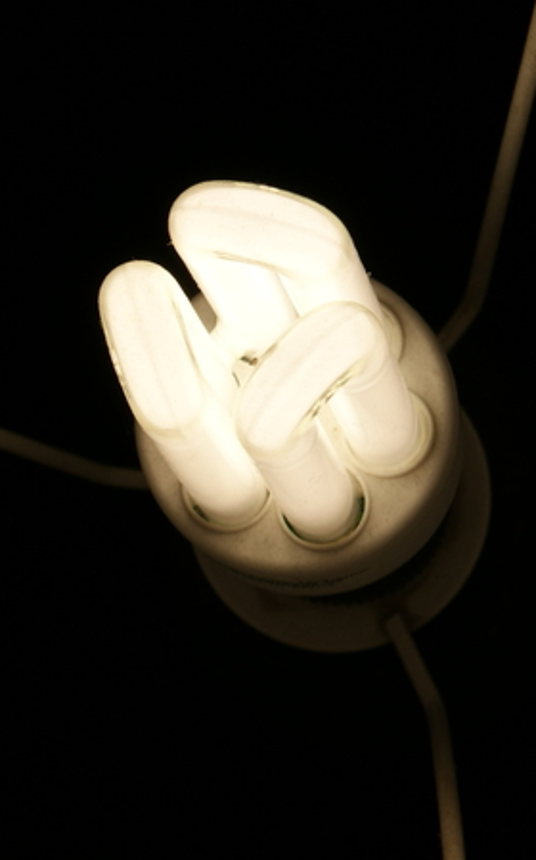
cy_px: 363
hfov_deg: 6.9
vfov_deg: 11.0
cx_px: 247
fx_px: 4471
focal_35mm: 191
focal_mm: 70
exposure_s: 1/200
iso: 100
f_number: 13
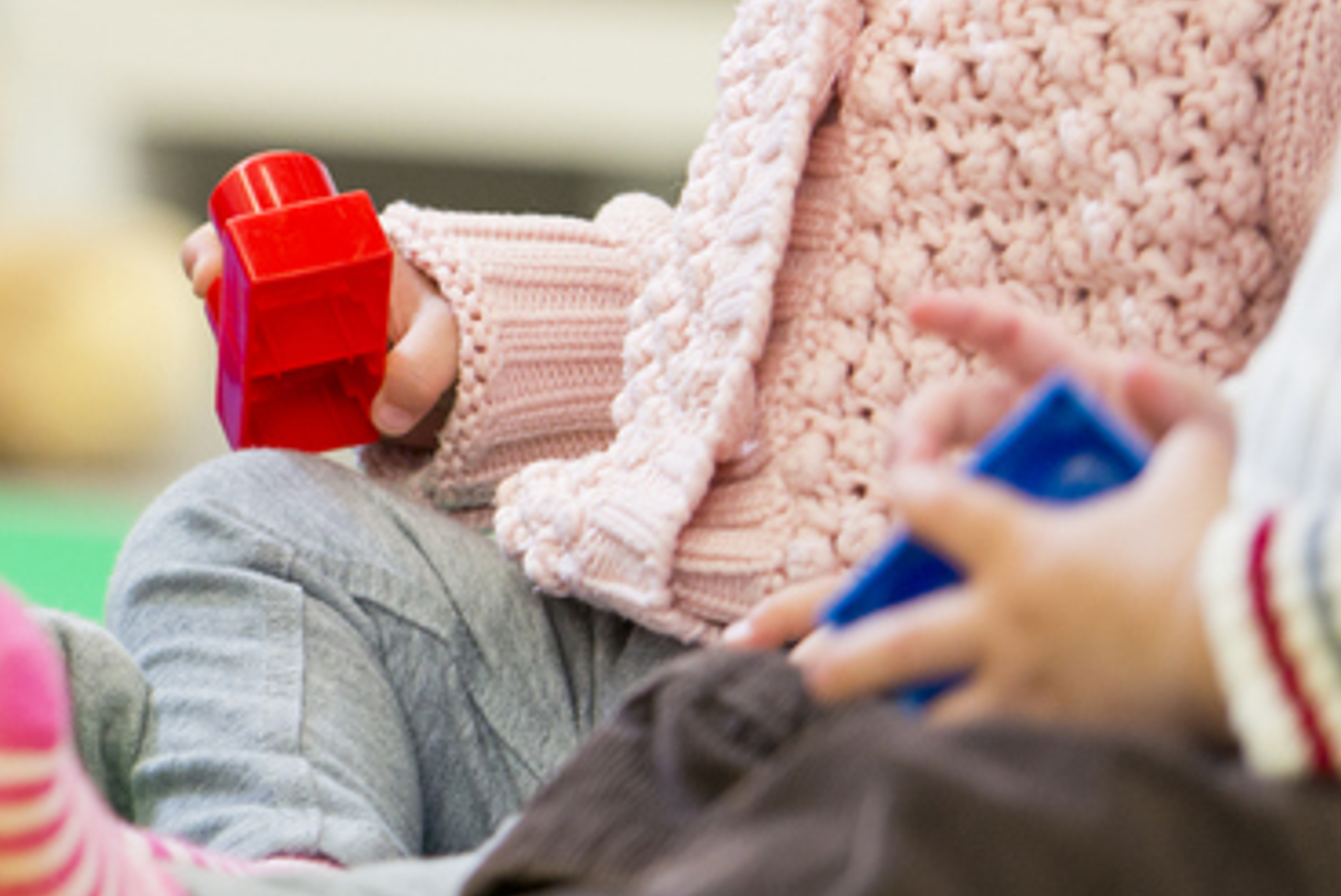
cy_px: 56
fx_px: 17148
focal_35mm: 460
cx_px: -900
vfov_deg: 3.0
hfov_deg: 4.4
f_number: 2.8
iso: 400
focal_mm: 135
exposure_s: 1/250
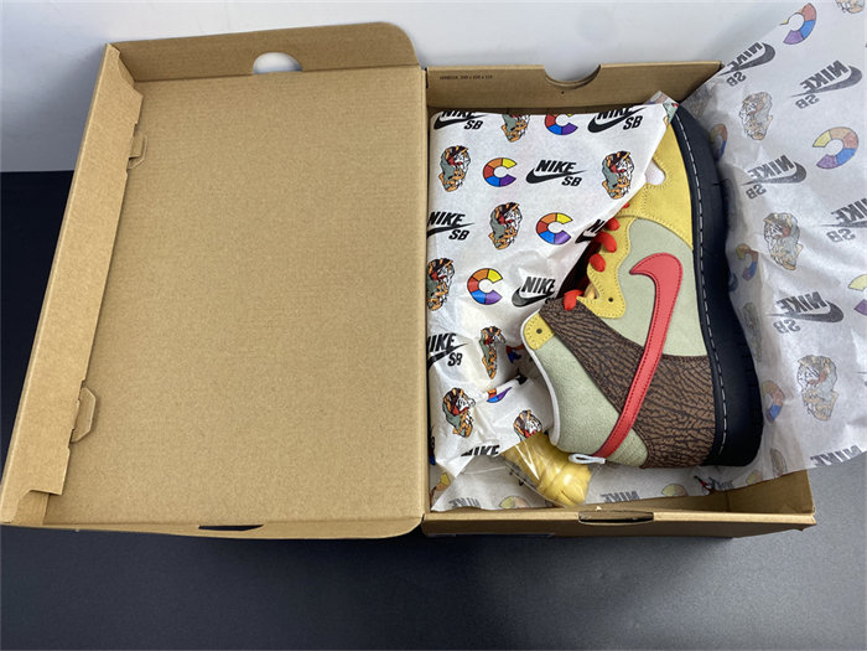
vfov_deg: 53.1
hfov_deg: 67.3
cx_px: 434
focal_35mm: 26
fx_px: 651
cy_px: 326
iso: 50
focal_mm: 4.25
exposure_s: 1/100
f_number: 1.8
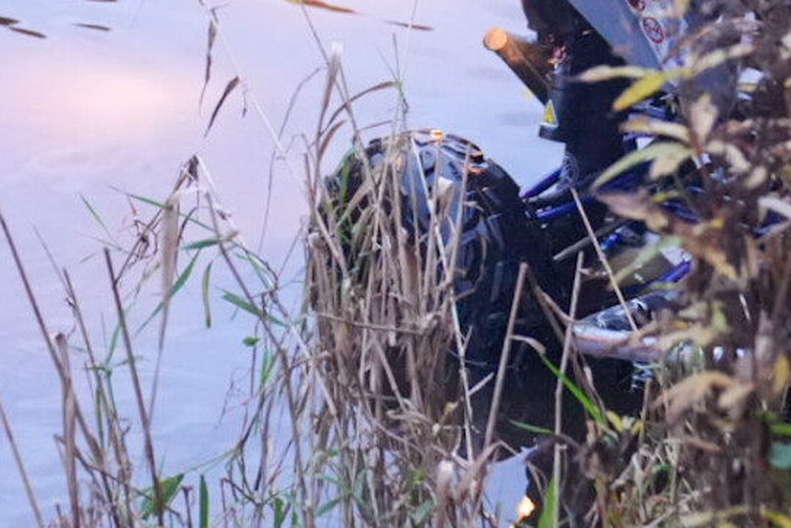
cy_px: -154
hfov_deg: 13.1
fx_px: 3429
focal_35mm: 156
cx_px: 223
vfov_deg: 8.7
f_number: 3.2
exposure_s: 1/60
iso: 12800
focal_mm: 44
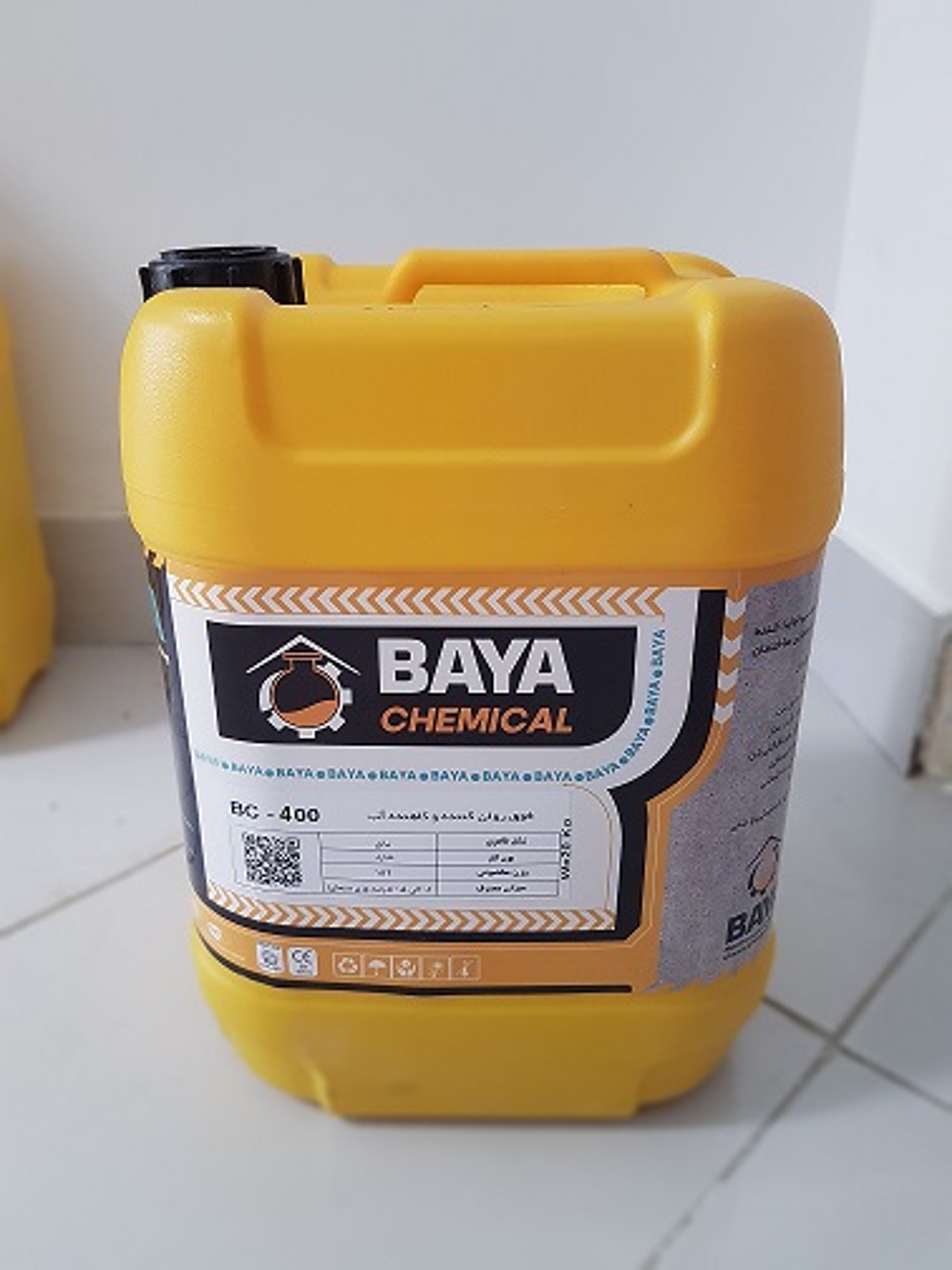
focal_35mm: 26
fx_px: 953
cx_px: 476
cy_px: 635
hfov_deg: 53.1
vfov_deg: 67.3
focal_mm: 4.2
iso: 160
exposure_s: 1/33
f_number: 1.7
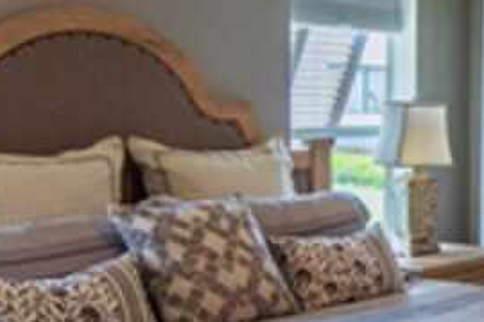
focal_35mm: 71
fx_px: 954
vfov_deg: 19.2
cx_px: 609
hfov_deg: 25.1
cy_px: 148
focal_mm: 15
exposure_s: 1/50
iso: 100
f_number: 3.5
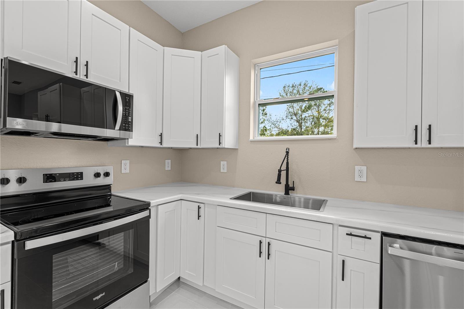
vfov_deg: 72.0
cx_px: 232
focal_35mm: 16
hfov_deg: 95.0
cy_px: 154
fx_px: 213
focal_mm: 16.5
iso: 100
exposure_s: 1/2.5
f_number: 9
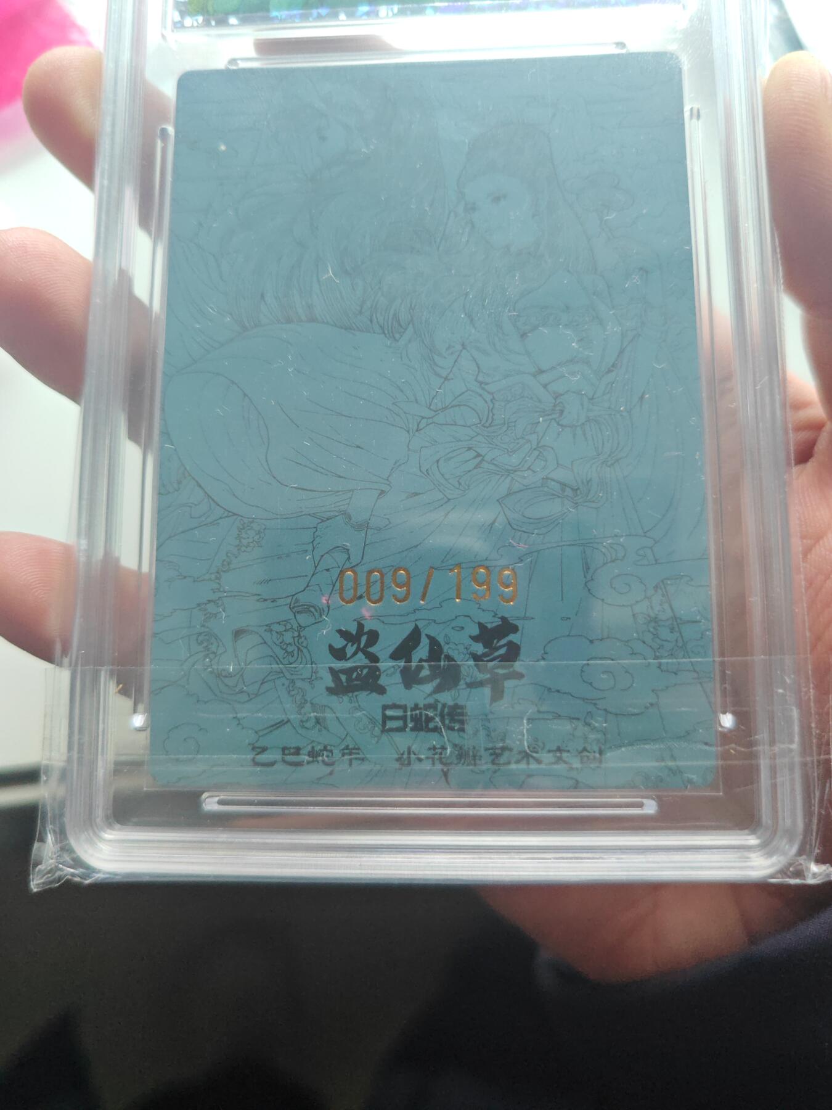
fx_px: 833
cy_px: 555
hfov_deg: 53.1
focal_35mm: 26
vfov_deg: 67.3
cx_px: 416
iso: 320
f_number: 1.6
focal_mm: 5.4
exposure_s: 1/100
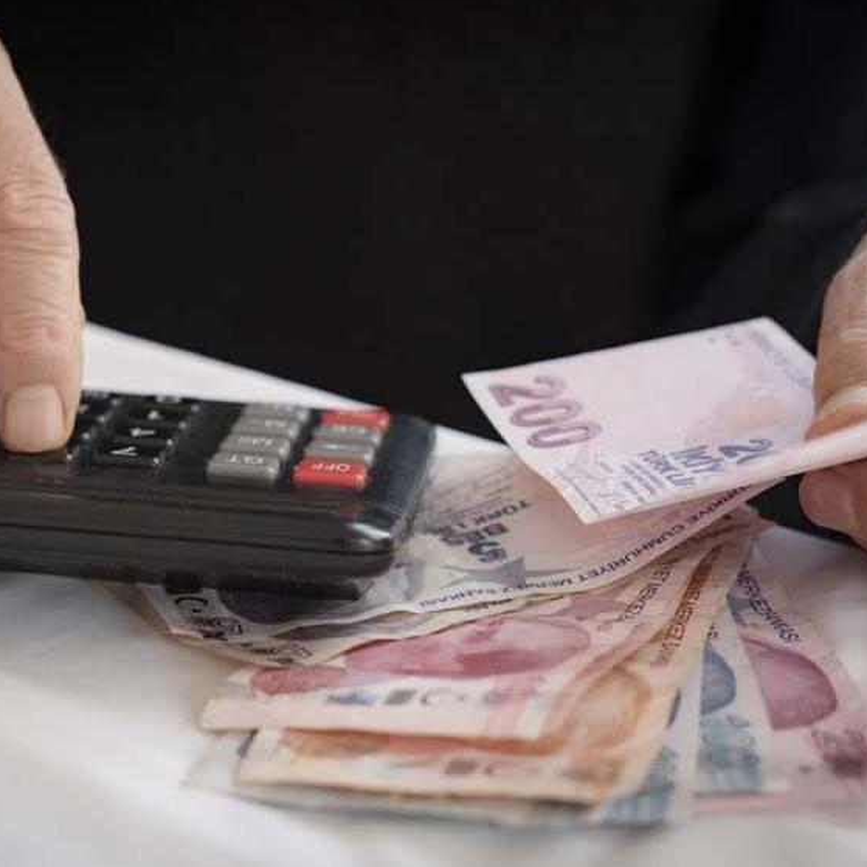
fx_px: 2380
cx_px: 329
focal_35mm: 84
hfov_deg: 20.6
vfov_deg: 20.6
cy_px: 431
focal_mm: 65
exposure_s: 1/125
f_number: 5.6
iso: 400
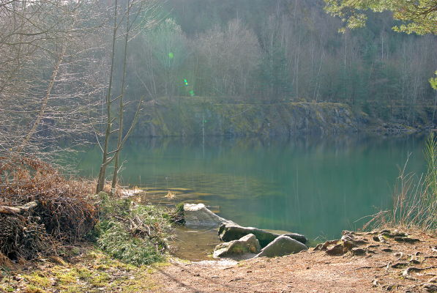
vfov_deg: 32.0
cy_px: 146
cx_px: 218
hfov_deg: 46.3
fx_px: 511
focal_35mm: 42
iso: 125
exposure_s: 1/80
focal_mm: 28
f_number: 7.1
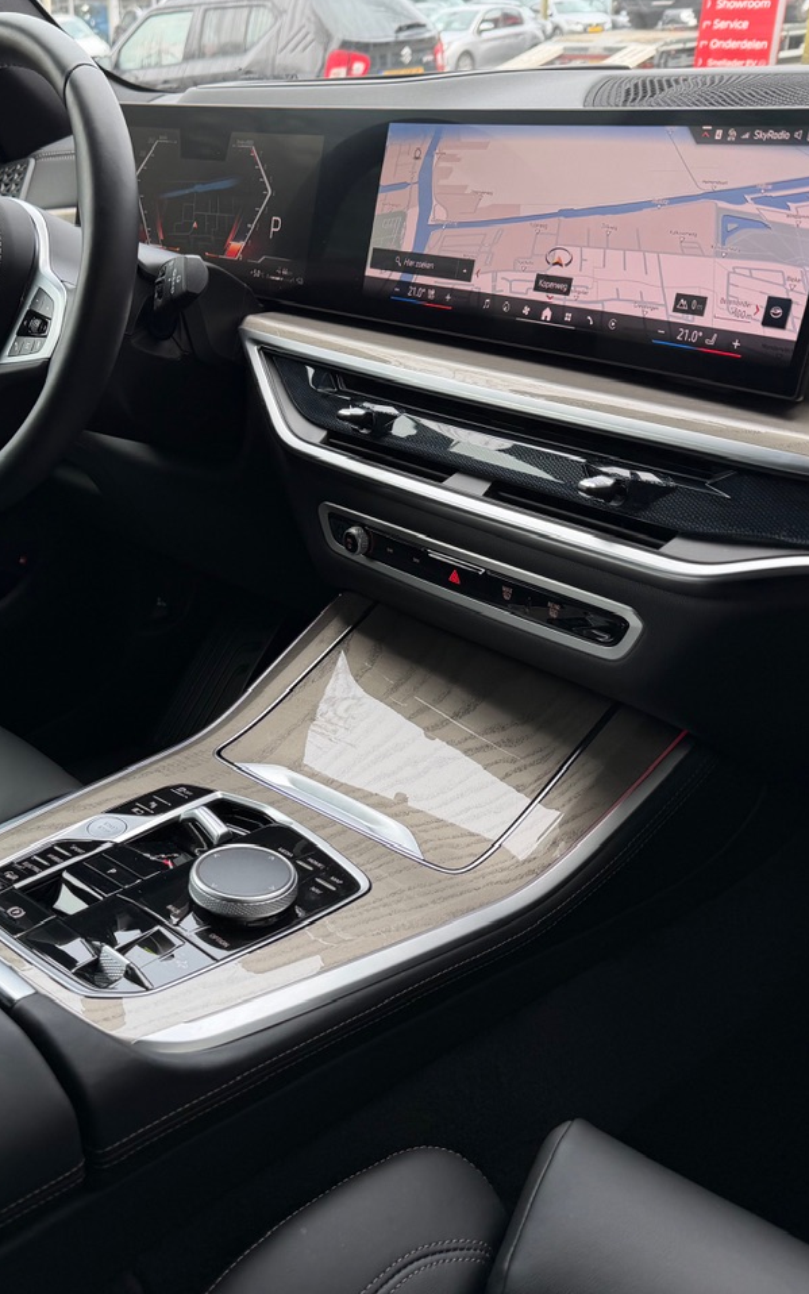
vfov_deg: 56.7
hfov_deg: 36.7
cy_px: 647
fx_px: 1199
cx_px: 243
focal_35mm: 34
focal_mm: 6.76
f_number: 1.78
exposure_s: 1/121
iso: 100
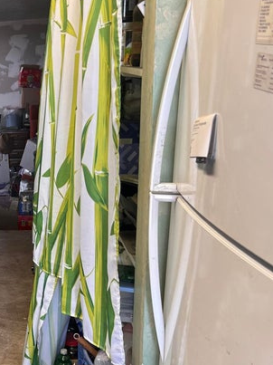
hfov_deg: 23.1
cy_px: 211
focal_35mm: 55
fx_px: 579
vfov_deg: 34.9
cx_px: -96
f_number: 1.5
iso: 80
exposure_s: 1/60
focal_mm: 5.7
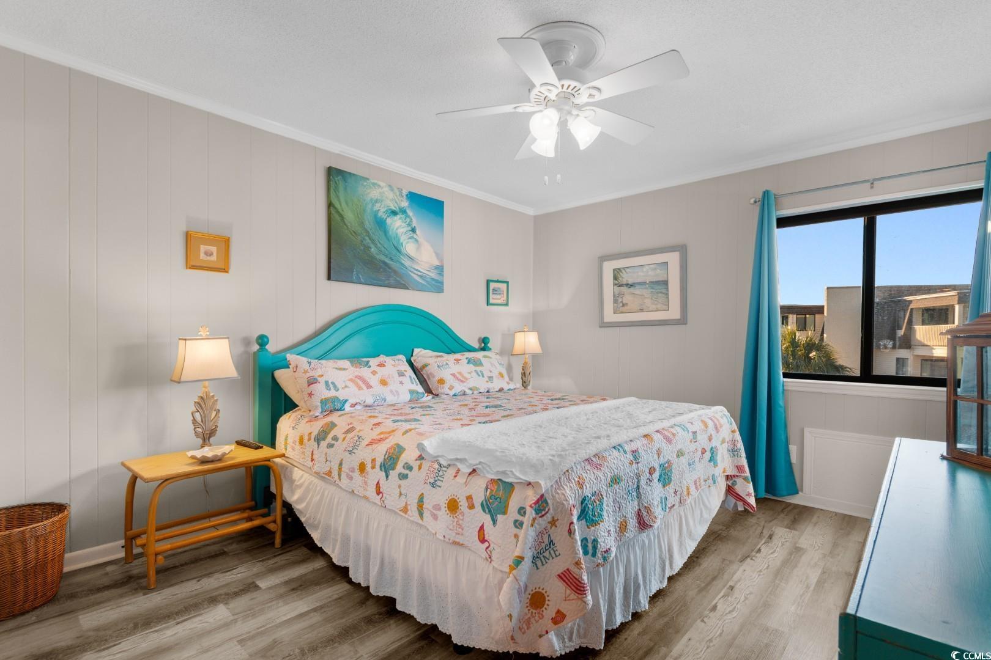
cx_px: 496
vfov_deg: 73.7
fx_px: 440
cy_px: 330
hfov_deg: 96.7
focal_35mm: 16
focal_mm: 11
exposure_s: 1/3
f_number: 6.3
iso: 100
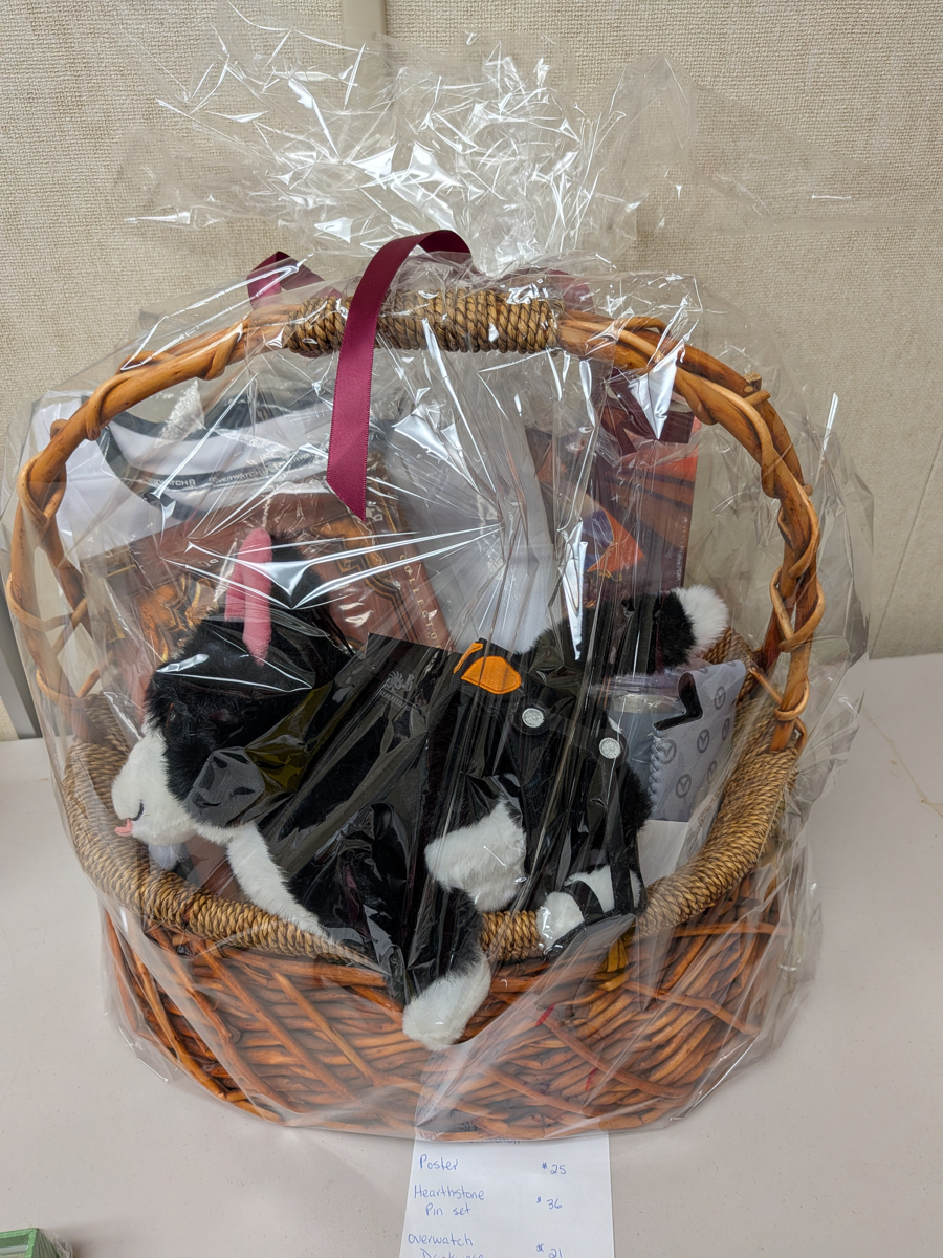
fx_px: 872
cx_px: 472
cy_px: 629
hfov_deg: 56.8
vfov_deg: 71.6
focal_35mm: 24
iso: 30
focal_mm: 4.53
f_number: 1.7
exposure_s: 1/120
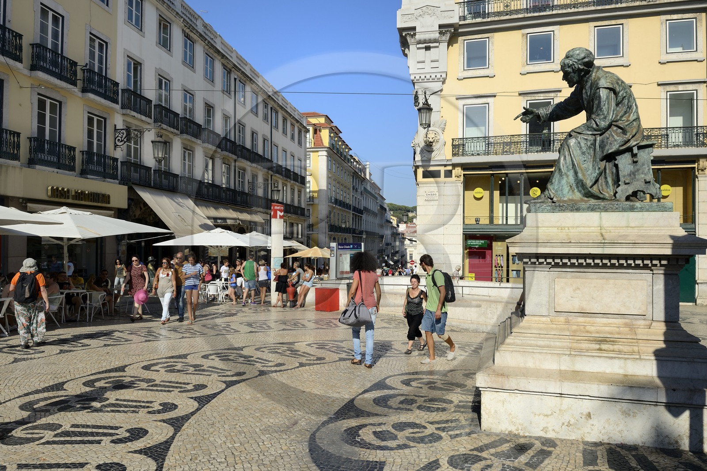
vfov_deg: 53.1
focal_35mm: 24
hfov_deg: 73.8
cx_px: 354
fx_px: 471
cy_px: 236
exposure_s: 1/250
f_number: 9
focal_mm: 24
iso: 100
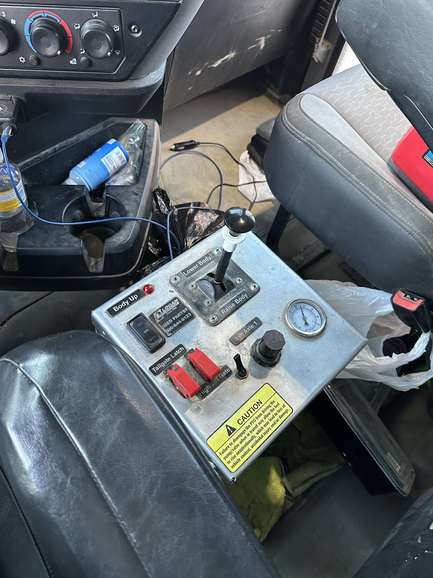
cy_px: 288
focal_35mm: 25
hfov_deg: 54.9
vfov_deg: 69.4
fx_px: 417
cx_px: 219
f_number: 1.78
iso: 400
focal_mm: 6.86
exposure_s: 1/60
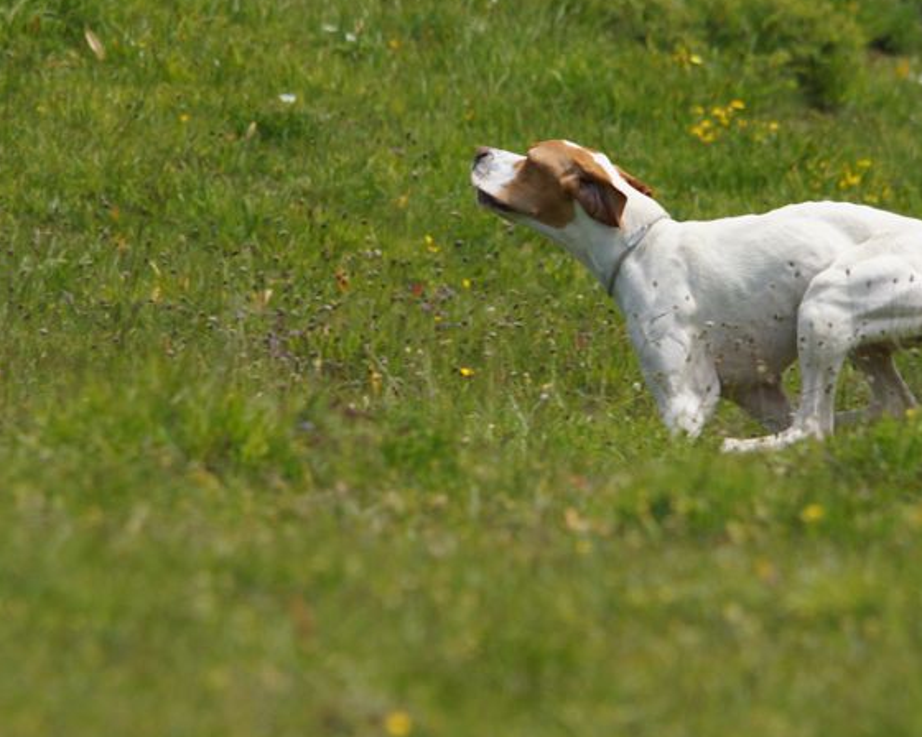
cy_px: 221
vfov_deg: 1.7
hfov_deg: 2.1
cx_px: 678
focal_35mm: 905
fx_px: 24695
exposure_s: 1/2000
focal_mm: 360
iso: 500
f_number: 6.3
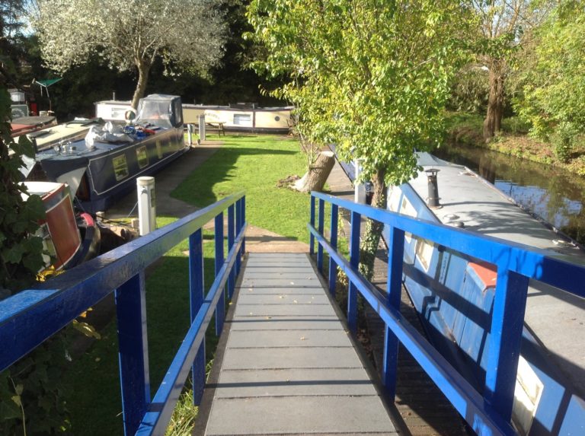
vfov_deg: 40.6
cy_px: 218
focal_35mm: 35
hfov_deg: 52.7
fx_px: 590
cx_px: 292
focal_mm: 4.28
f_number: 2.4
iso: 50
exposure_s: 1/560
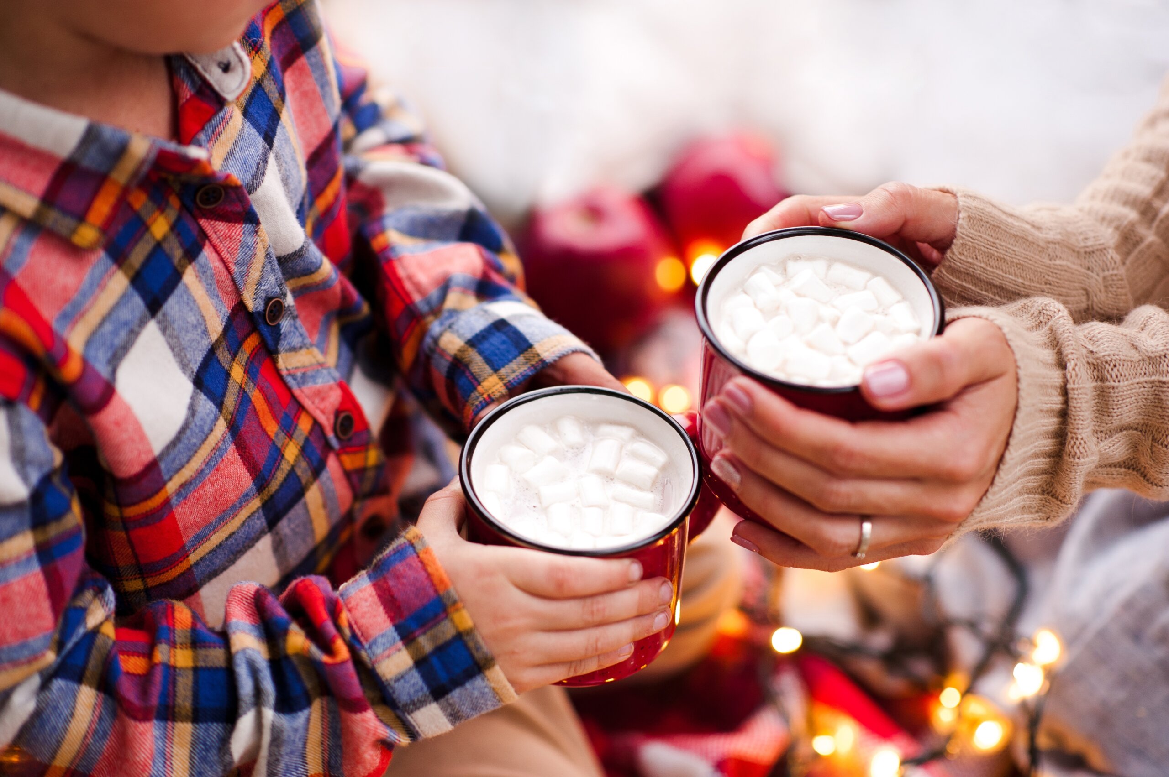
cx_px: 584
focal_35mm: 85
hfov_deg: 23.9
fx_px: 2758
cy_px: 388
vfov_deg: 16.0
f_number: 2.2
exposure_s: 1/100
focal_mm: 85
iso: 400
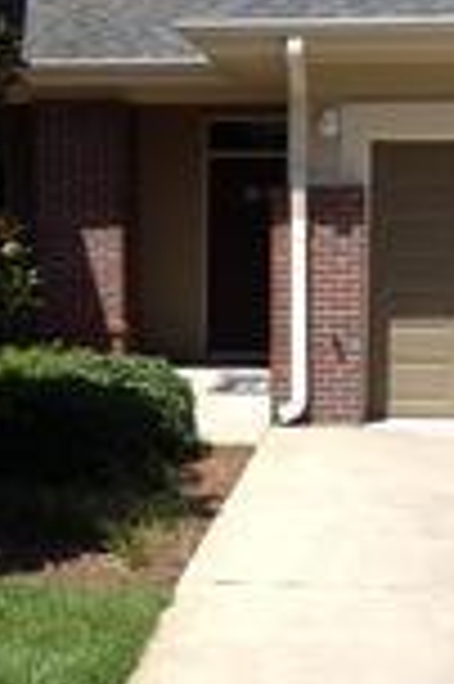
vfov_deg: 22.1
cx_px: 180
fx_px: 1744
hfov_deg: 14.8
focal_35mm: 92
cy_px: 432
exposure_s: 1/1783
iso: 64
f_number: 2.4
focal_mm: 4.28
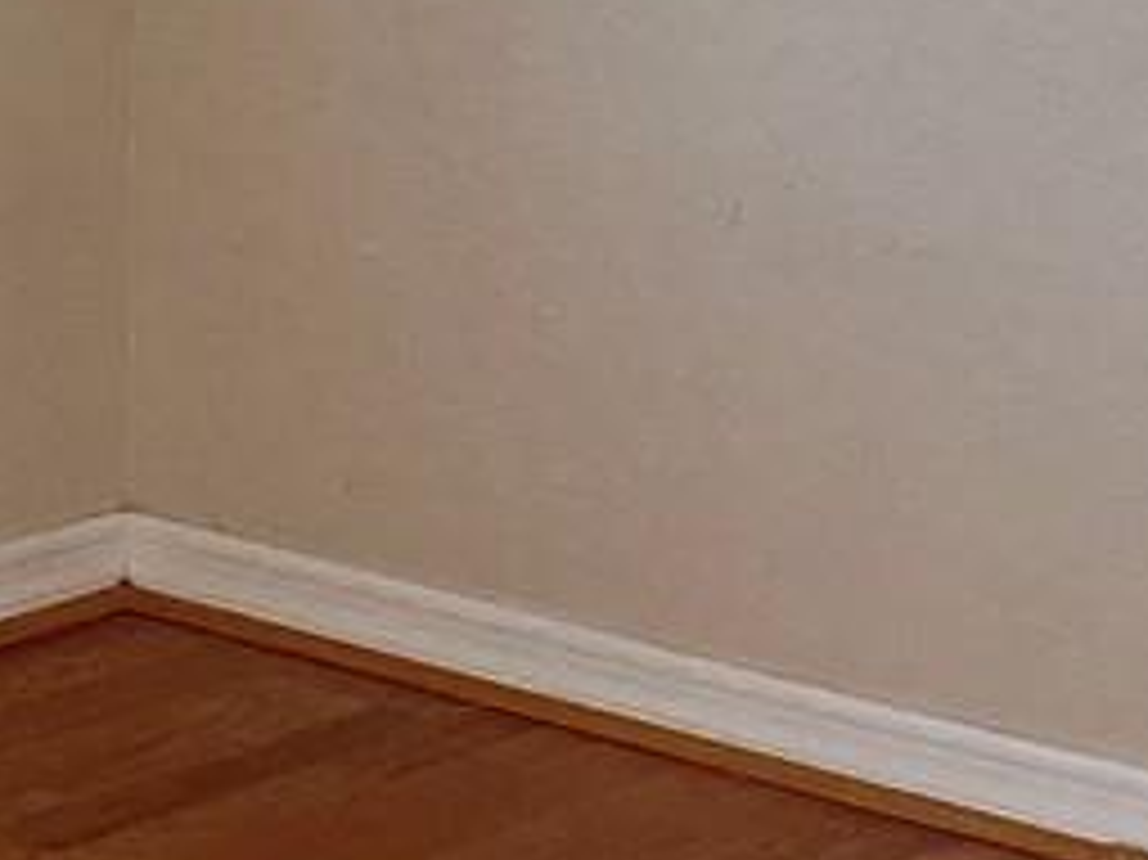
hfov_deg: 12.0
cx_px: 63
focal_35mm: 163
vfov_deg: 8.8
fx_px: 5403
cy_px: -531
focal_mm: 5.1
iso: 64
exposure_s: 1/126
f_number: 1.6
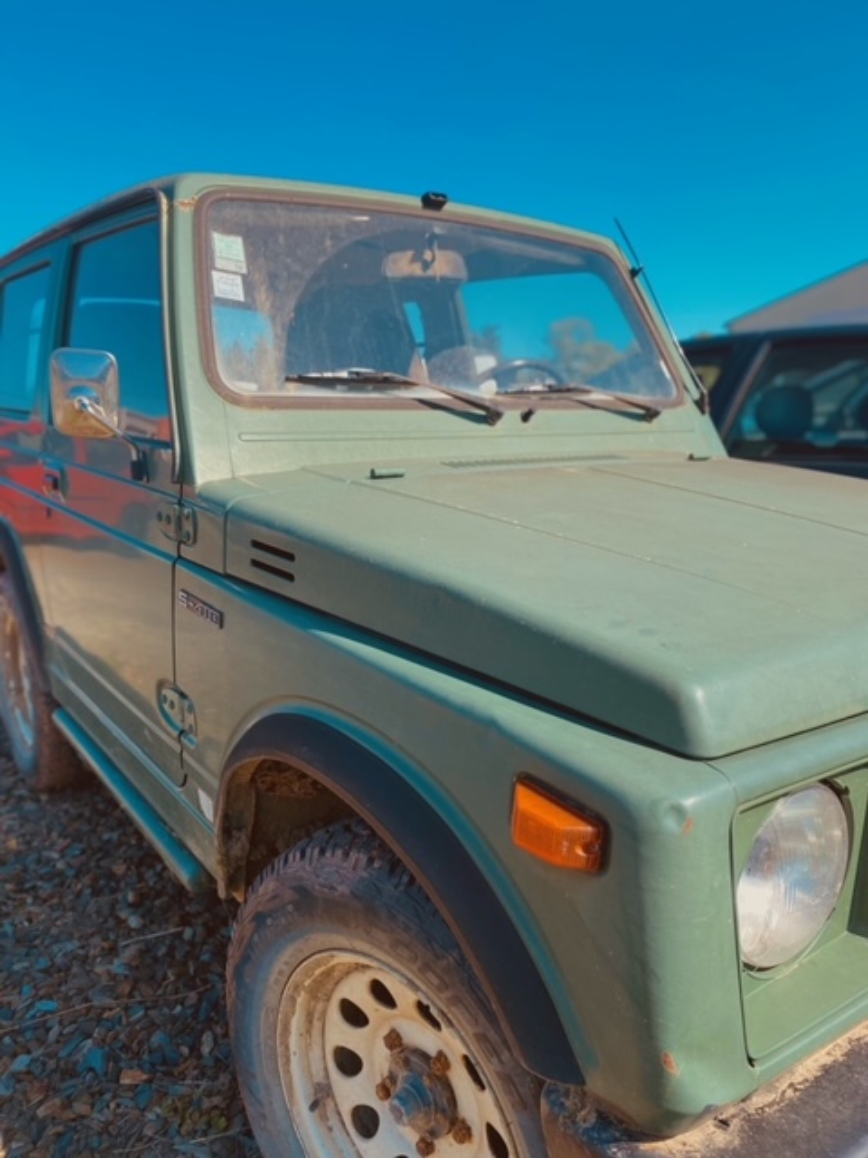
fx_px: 869
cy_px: 579
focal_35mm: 26
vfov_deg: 67.3
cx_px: 434
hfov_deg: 53.1
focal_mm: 4.25
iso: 32
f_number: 1.8
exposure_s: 1/1678
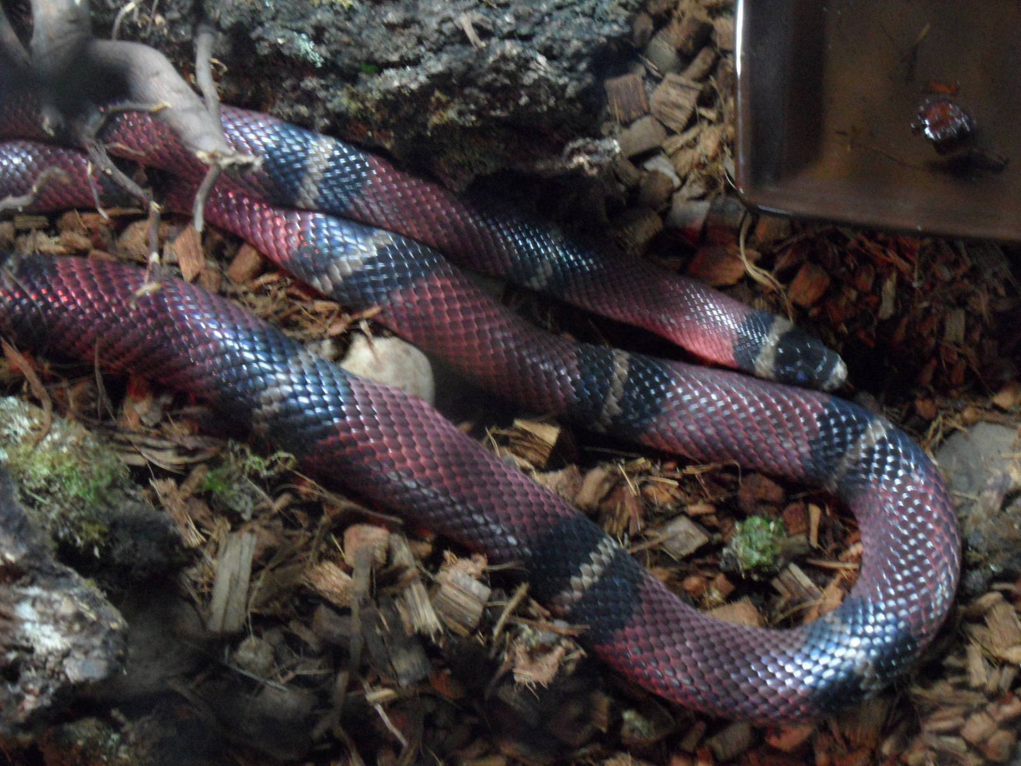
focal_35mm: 50
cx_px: 510
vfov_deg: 29.1
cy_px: 383
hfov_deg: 38.2
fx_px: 1475
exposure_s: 1/2
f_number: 3.8
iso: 400
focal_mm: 8.2
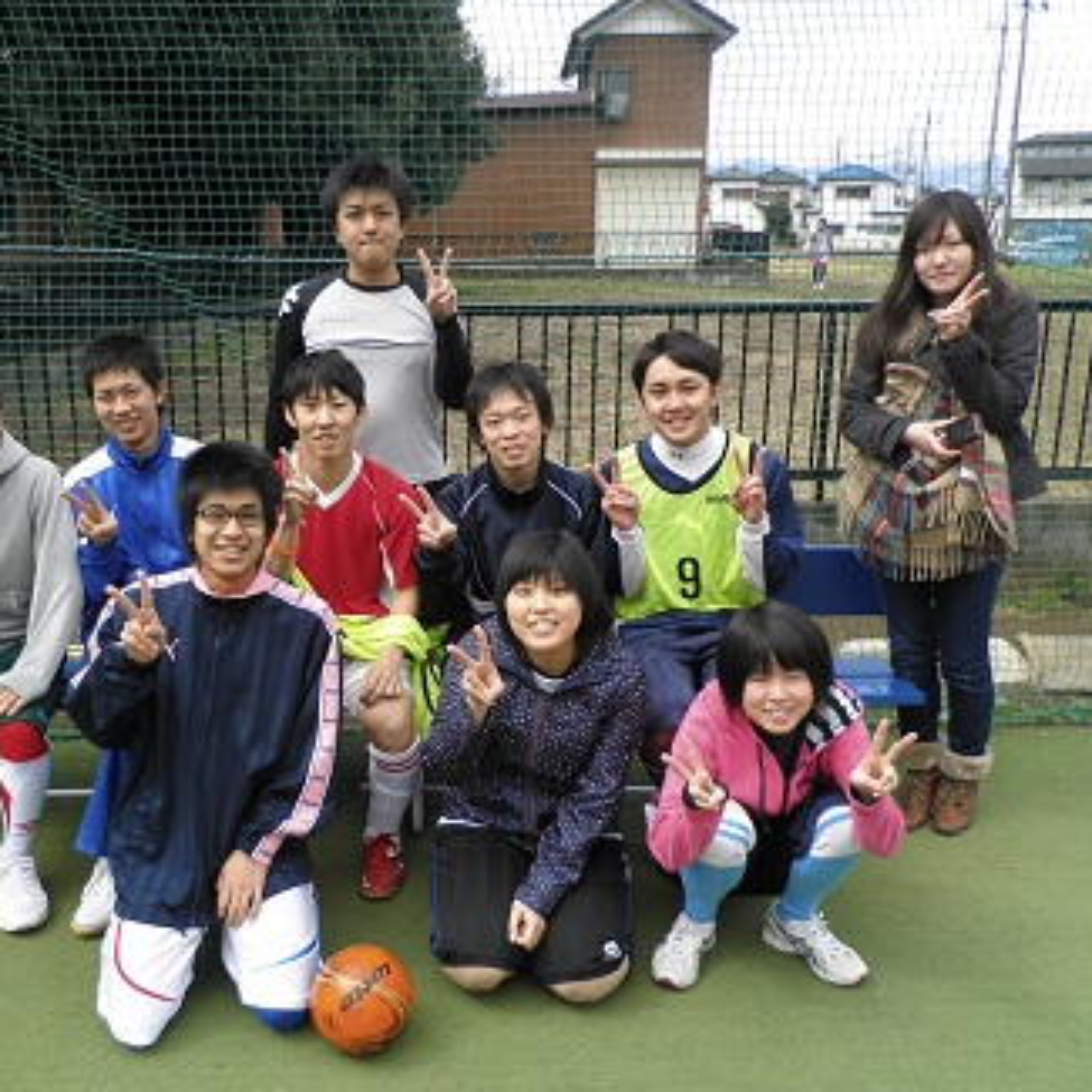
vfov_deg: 49.7
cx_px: 433
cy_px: 556
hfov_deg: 49.4
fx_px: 1178
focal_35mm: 33
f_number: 3.2
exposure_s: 1/250
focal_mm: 4.9
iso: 64
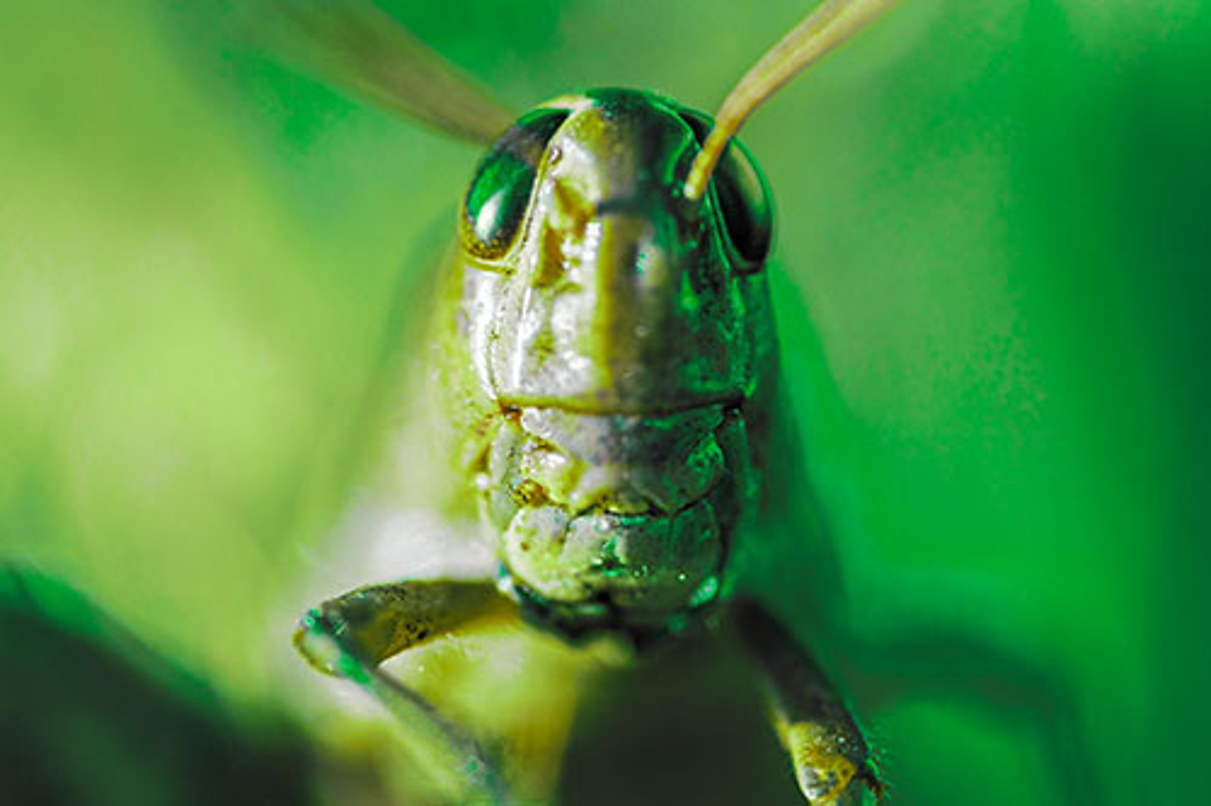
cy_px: 403
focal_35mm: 210
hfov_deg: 9.8
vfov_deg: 6.5
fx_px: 7061
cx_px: 606
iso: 450
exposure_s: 1/250
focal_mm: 210
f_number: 11
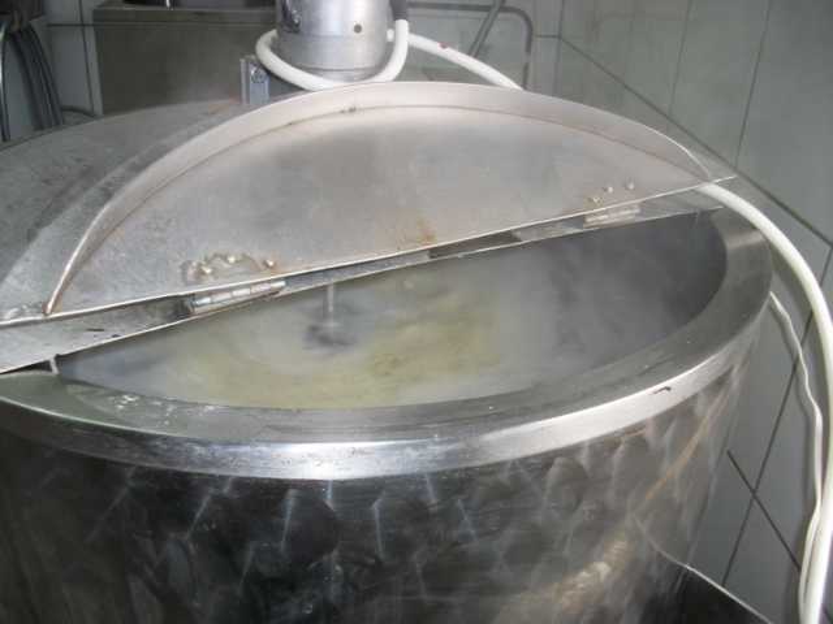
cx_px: 416
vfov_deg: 45.4
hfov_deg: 58.4
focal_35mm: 31
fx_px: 746
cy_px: 312
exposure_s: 1/40
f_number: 2.9
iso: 125
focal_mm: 5.7
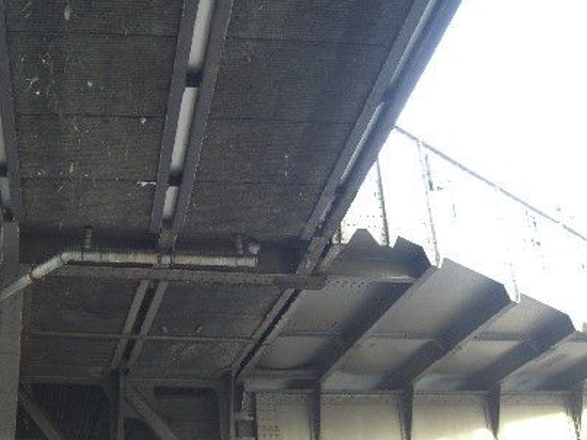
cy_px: 266
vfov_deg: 26.5
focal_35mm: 55
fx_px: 932
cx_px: 186
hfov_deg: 34.6
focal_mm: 7.9
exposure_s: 1/30
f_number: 2.8
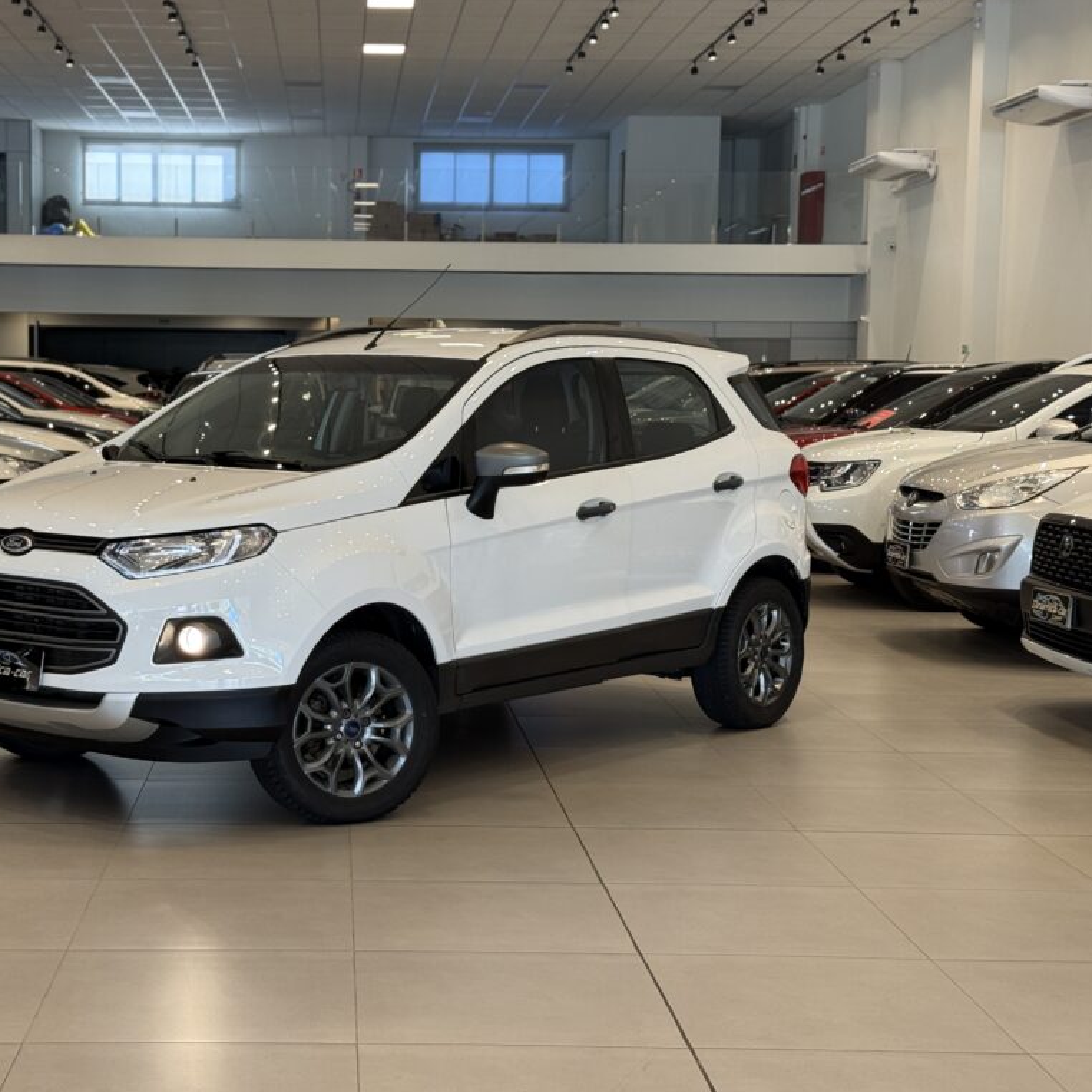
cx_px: 367
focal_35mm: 57
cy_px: 545
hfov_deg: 29.8
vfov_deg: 30.0
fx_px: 2034
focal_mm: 6.76
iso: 80
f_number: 1.78
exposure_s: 1/60
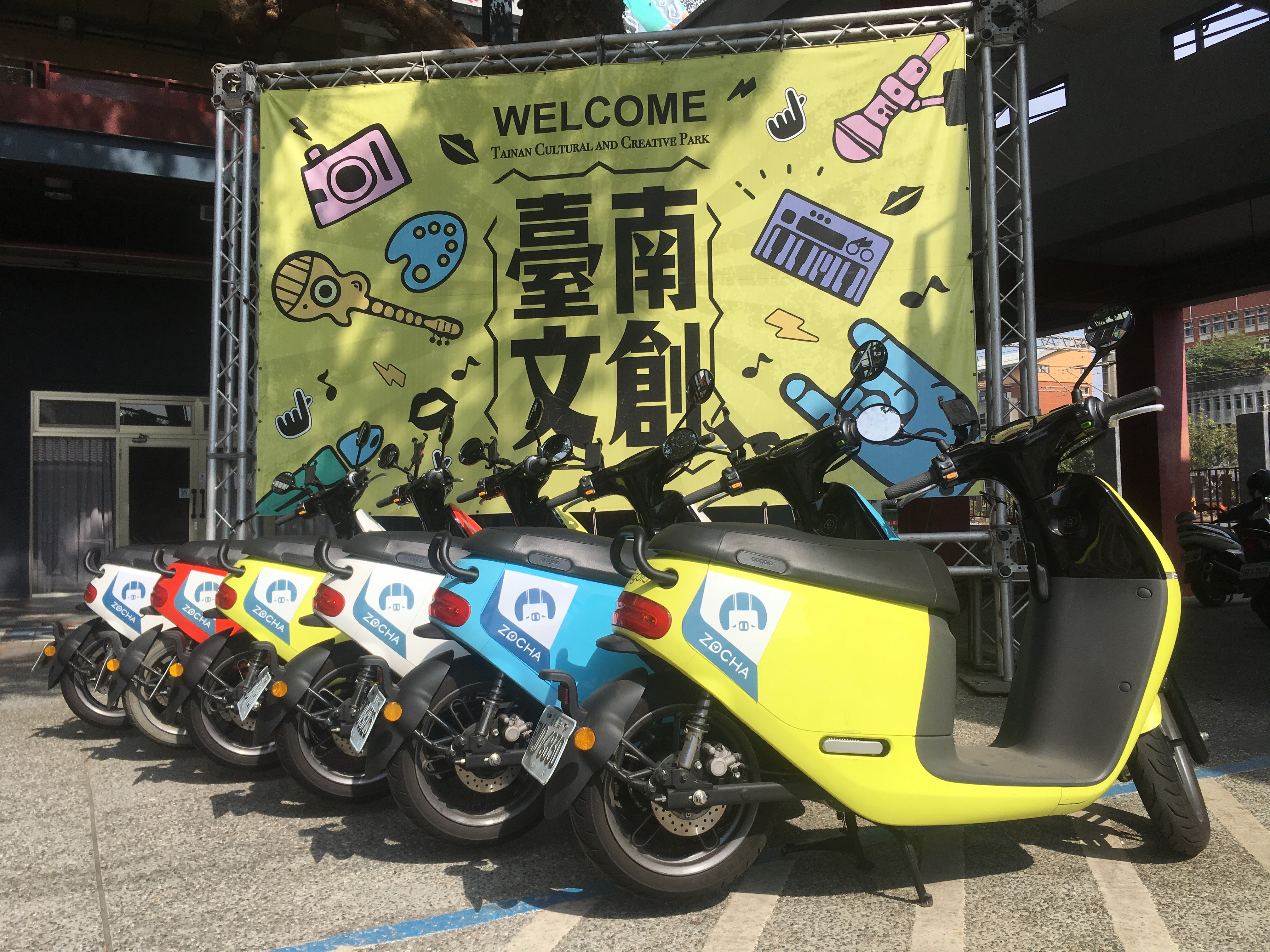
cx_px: 635
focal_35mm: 29
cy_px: 476
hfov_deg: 61.7
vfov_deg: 48.2
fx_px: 1064
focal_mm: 4.15
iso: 25
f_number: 2.2
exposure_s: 1/2198
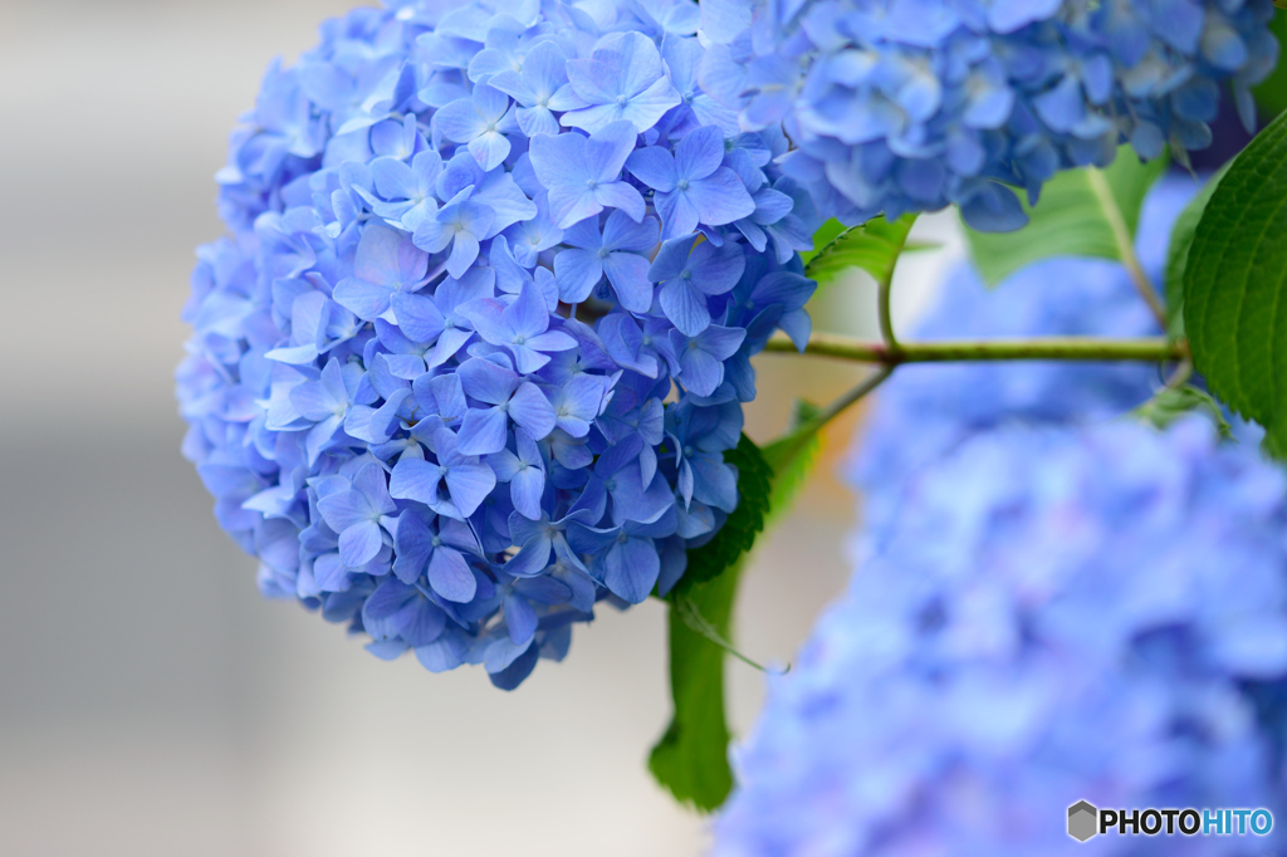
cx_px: 644
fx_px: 5628
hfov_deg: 13.0
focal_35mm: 158
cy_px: 428
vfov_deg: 8.7
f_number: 4.5
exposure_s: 1/320
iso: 100
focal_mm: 105
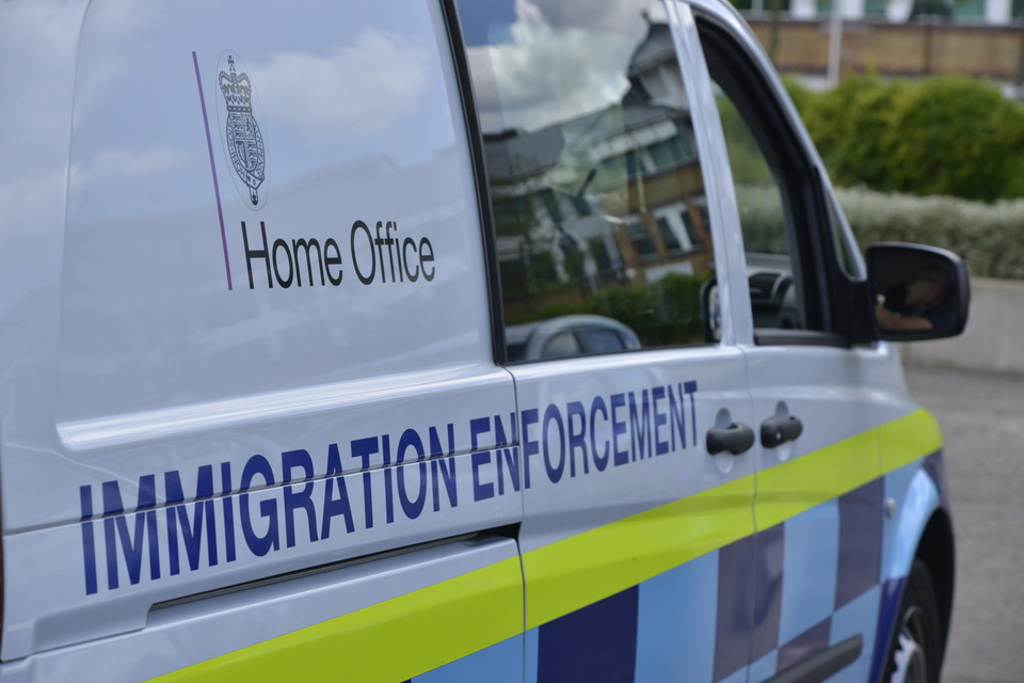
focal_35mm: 105
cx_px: 512
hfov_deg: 19.5
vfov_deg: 13.0
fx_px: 2986
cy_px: 342
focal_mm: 105
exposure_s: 1/800
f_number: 7.1
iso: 500
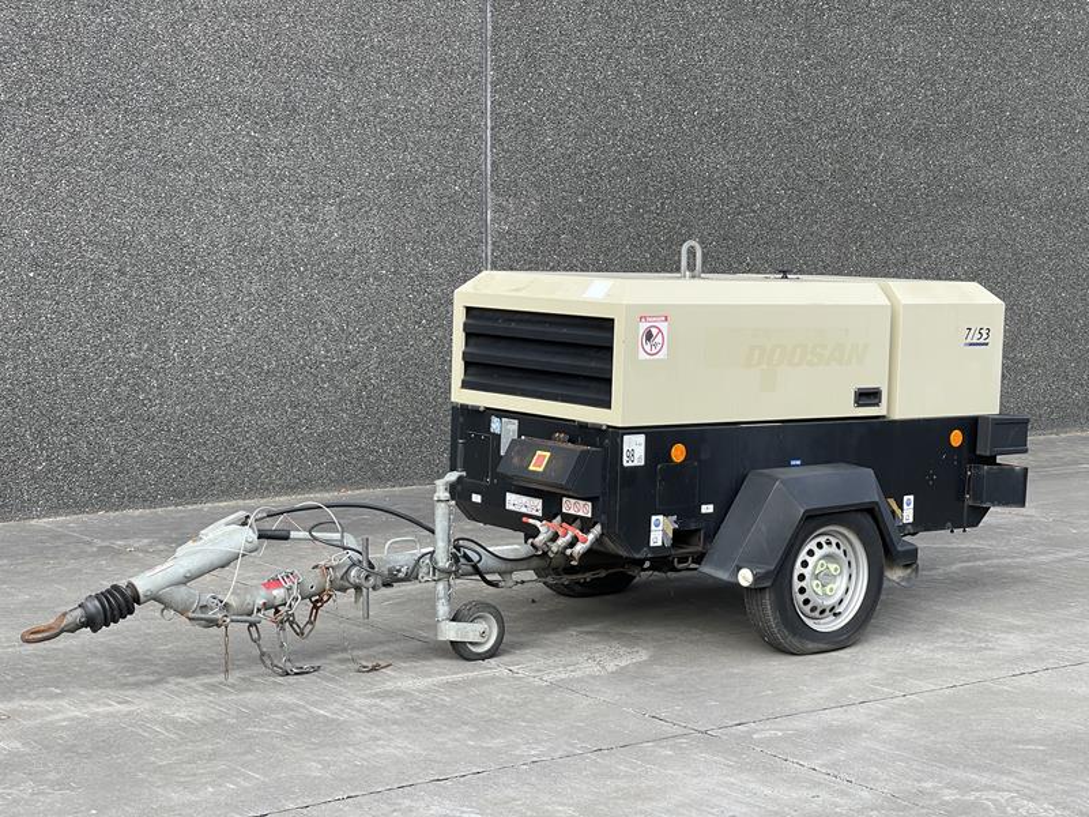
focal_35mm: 64
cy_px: 408
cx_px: 544
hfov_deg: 30.3
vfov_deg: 22.9
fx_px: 2013
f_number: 2.2
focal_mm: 7.5
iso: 20
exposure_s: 1/230
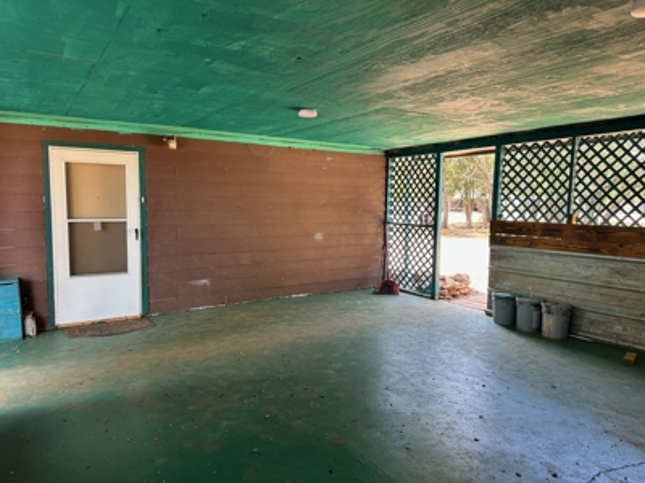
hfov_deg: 71.6
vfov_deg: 56.8
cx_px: 322
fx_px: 447
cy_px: 242
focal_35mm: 24
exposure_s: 1/121
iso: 160
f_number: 1.78
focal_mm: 6.86
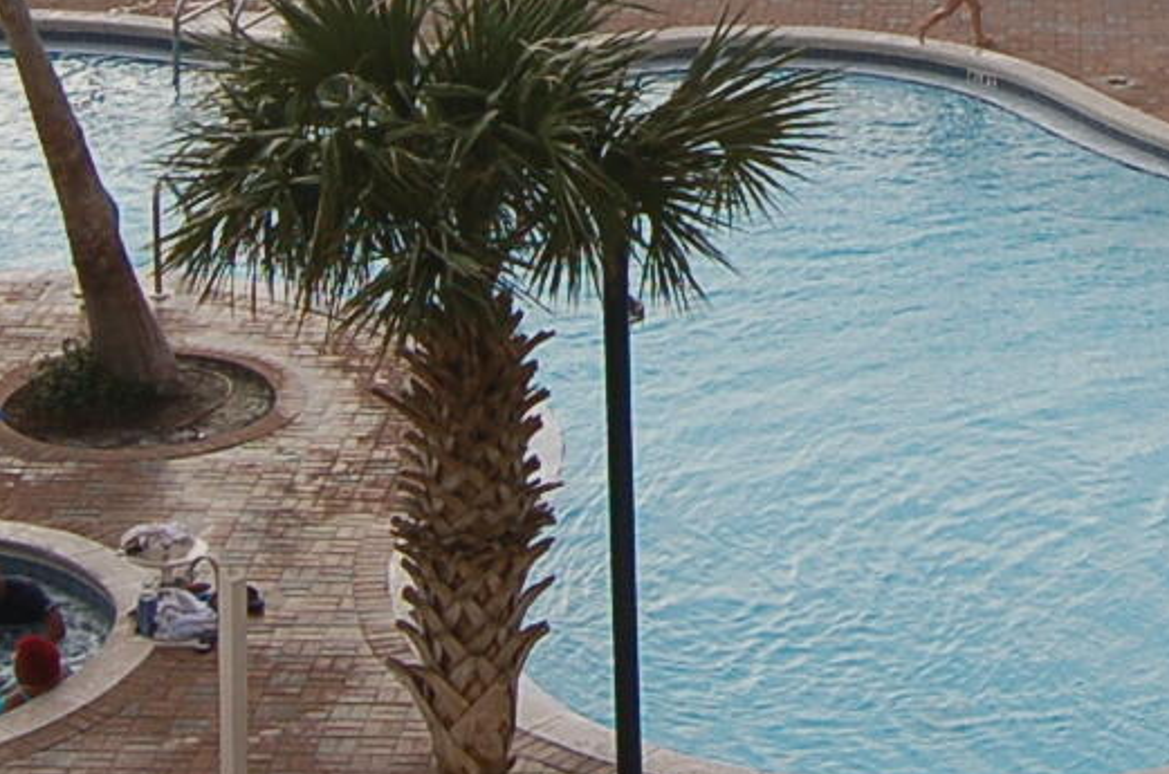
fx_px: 4212
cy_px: -390
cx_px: 1234
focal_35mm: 130
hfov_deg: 15.4
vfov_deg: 10.2
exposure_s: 1/200
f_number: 8
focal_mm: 20
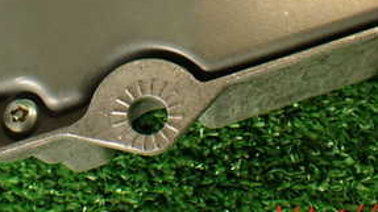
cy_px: -61
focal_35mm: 73
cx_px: 179
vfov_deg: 15.7
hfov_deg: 29.0
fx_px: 731
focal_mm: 5.79
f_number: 2.4
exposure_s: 1/60
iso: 100
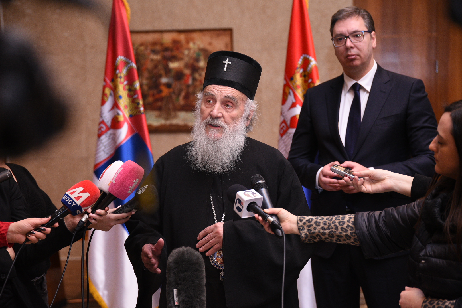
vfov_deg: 16.7
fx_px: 1052
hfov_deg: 24.8
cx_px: 231
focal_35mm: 82
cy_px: 154
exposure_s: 1/160
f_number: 4
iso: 1600
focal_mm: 82
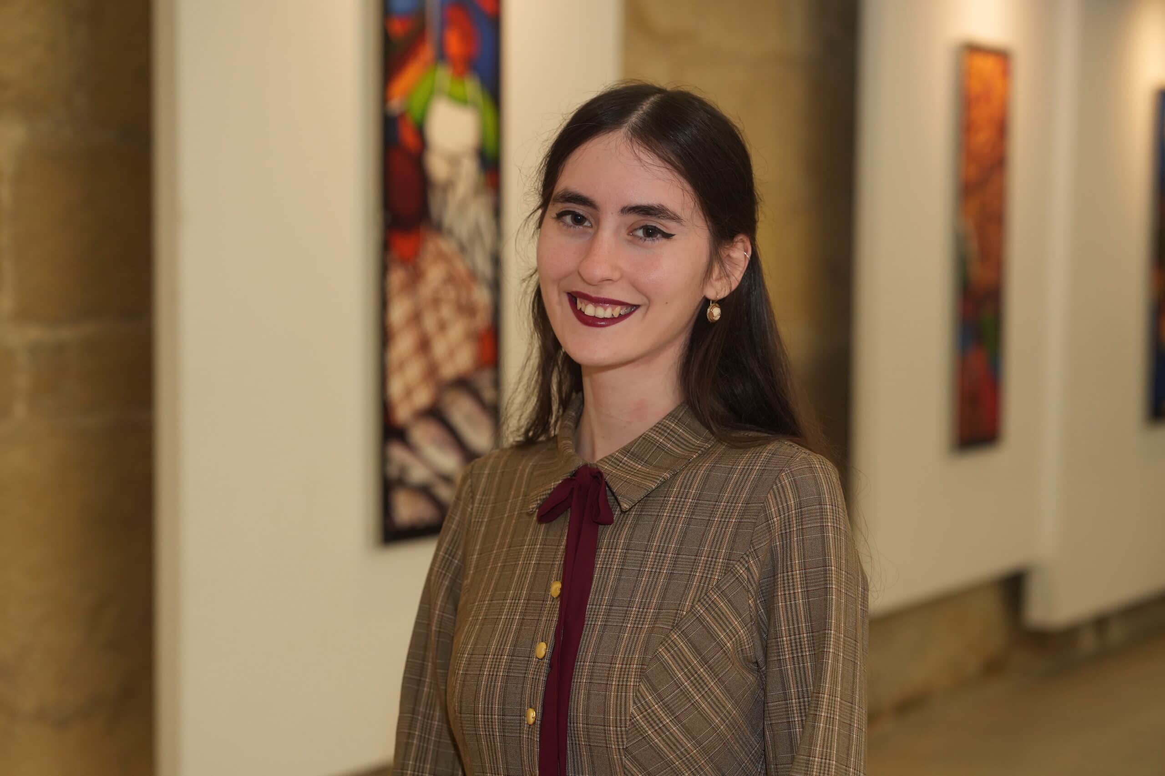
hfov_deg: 28.8
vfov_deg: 19.5
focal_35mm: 70
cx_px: 582
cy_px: 388
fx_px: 2265
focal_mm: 70
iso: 1600
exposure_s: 1/125
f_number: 3.5
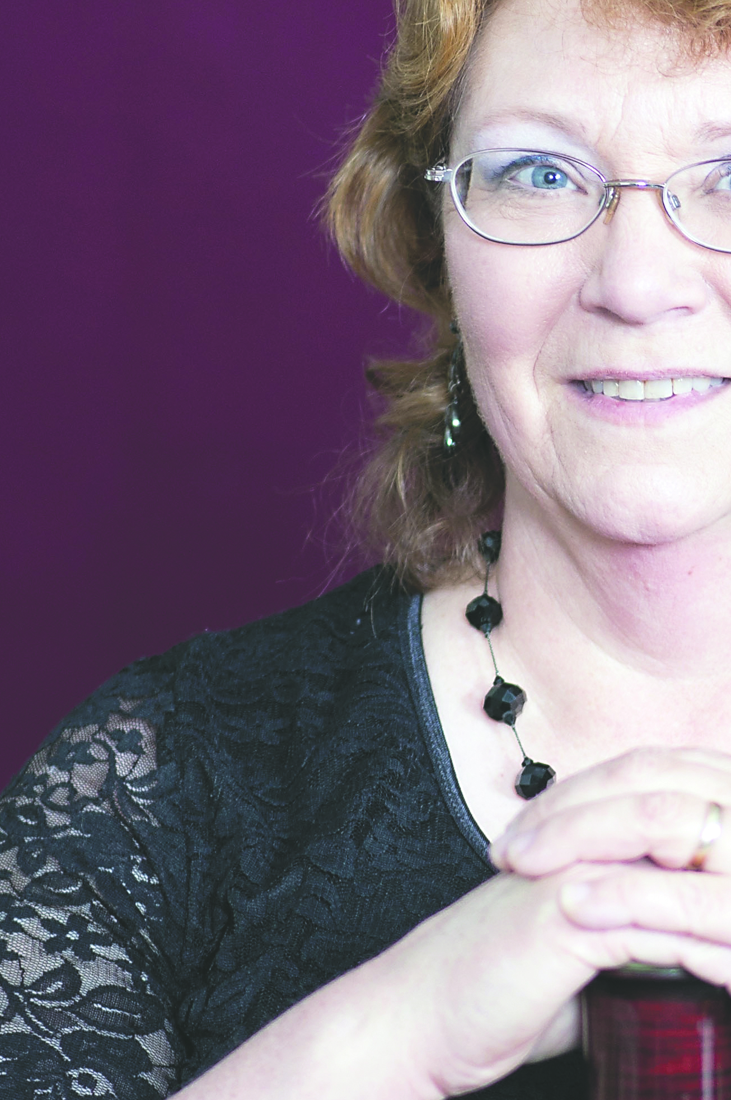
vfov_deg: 7.4
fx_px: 8490
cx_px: 659
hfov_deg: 4.9
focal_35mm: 278
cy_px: 607
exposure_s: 1/200
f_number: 2.8
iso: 200
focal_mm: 85
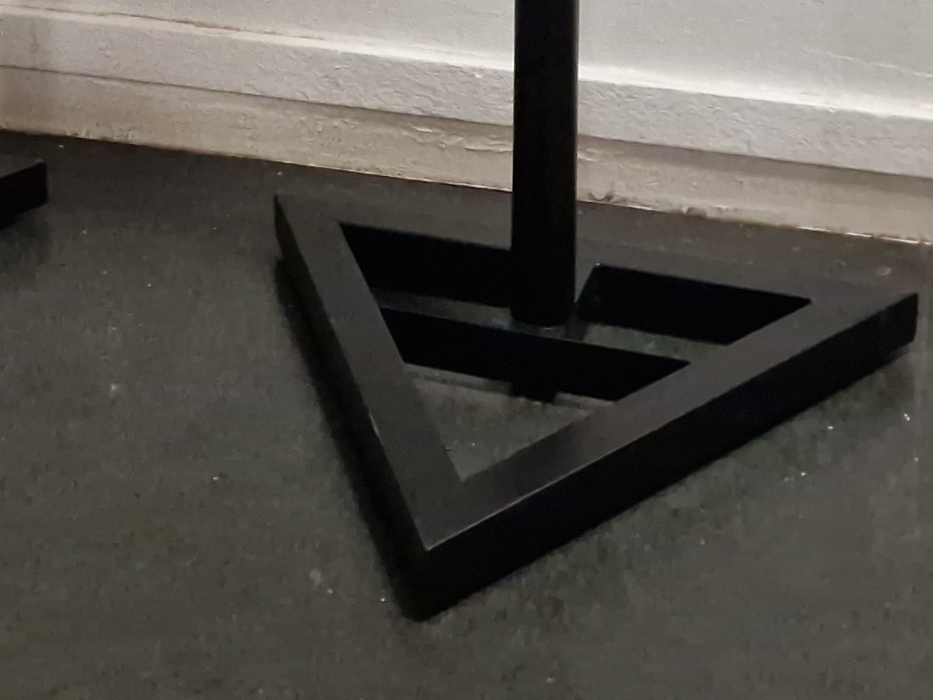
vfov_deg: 16.7
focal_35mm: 80
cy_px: -364
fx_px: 2157
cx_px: 234
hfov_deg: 24.2
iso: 64
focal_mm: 6.4
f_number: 1.8
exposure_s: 1/100
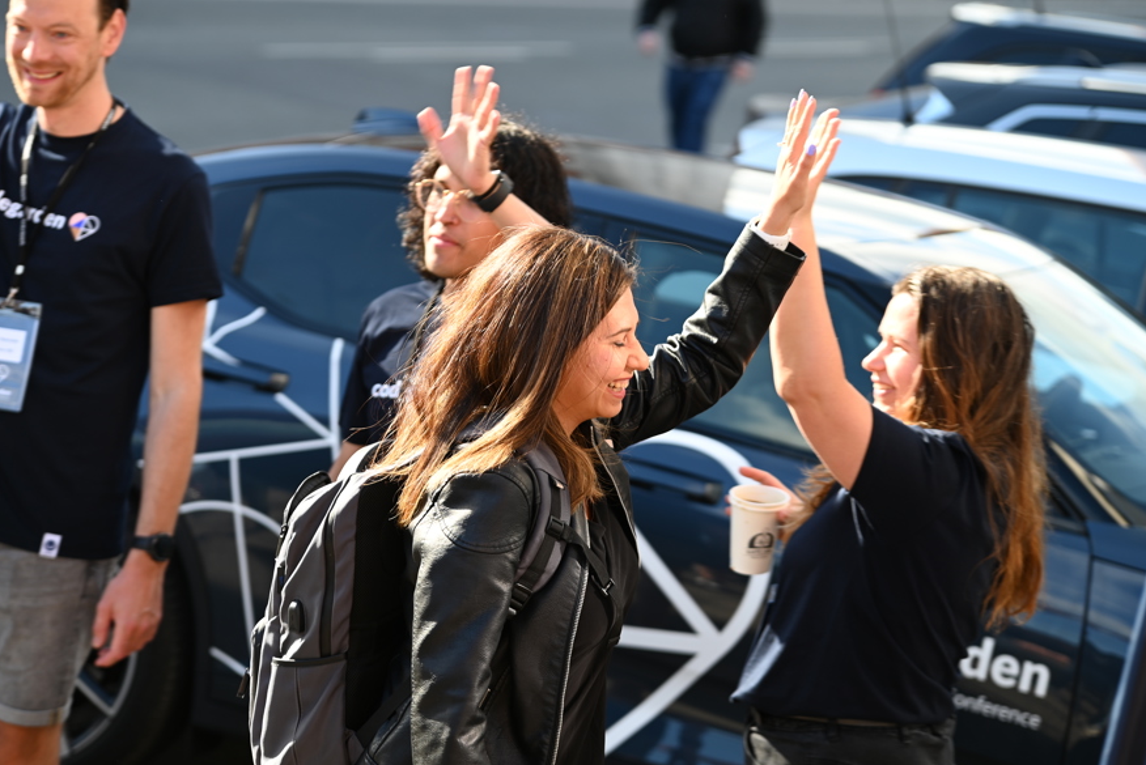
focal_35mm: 120
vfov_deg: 11.4
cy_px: 392
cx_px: 577
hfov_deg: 17.1
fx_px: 3822
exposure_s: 1/160
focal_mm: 116
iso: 100
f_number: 4
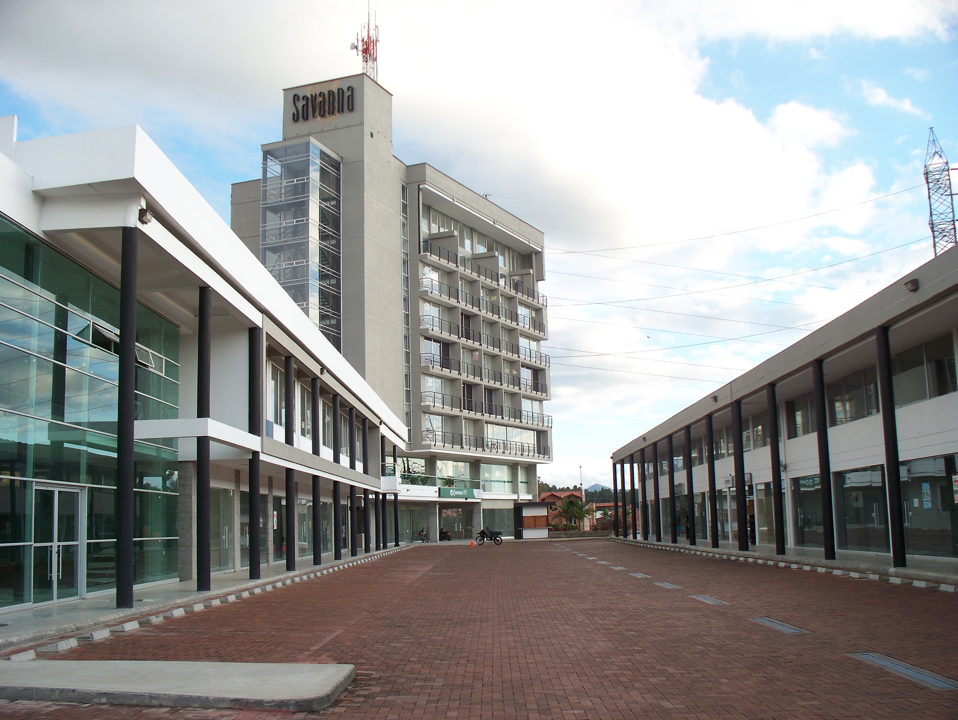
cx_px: 479
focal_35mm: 36
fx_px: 997
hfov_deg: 51.3
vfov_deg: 39.7
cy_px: 360
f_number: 2.8
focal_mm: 7.54
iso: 64
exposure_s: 1/200
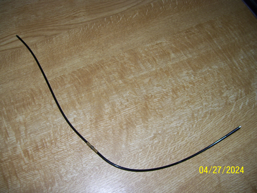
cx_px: 128
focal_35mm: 36
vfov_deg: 39.7
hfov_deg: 51.3
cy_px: 96
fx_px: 268
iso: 80
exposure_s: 1/60
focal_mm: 6
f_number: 2.7
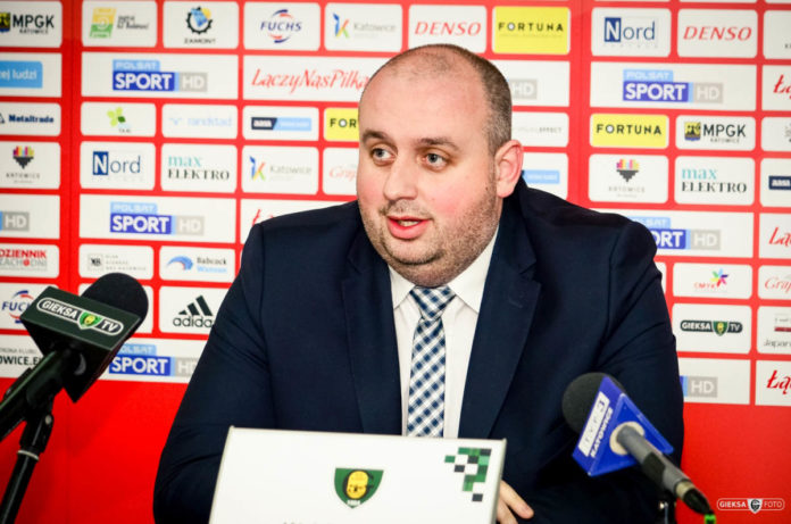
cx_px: 396
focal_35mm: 174
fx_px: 3815
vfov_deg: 7.9
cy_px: 262
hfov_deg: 11.8
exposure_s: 1/180
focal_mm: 116
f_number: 4.8
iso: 640
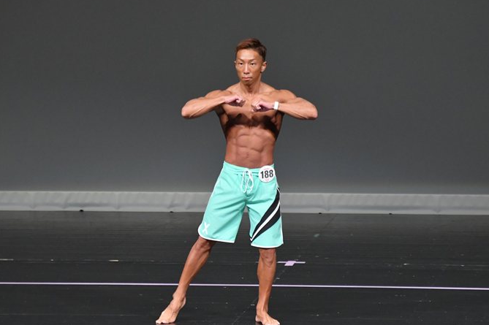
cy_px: 166
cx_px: 245
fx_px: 4954
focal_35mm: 365
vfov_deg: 3.8
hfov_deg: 5.7
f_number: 5.6
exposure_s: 1/400
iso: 4000
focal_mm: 210
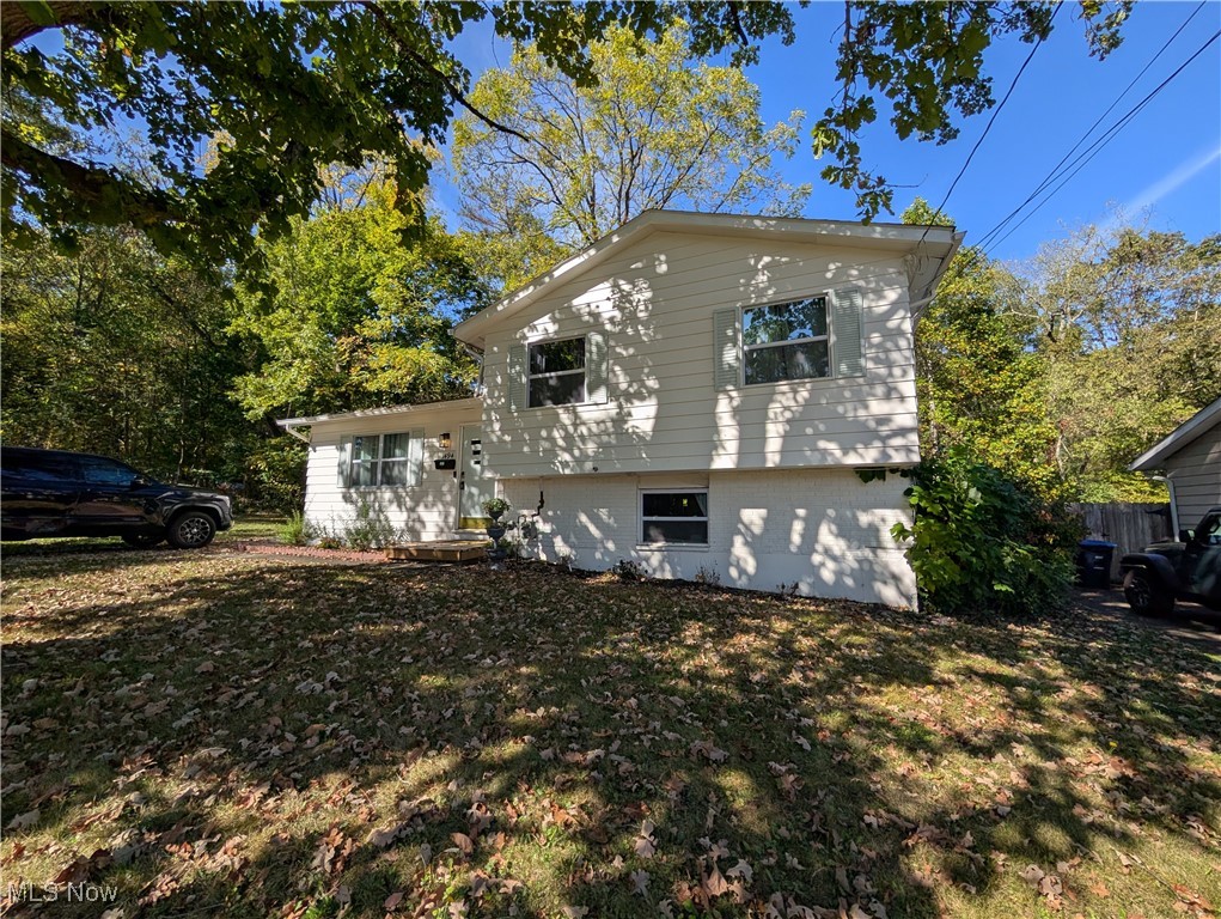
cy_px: 460
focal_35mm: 12
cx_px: 610
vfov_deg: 94.6
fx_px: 424
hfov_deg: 110.5
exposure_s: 1/2924
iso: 53
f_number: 1.7
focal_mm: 2.02
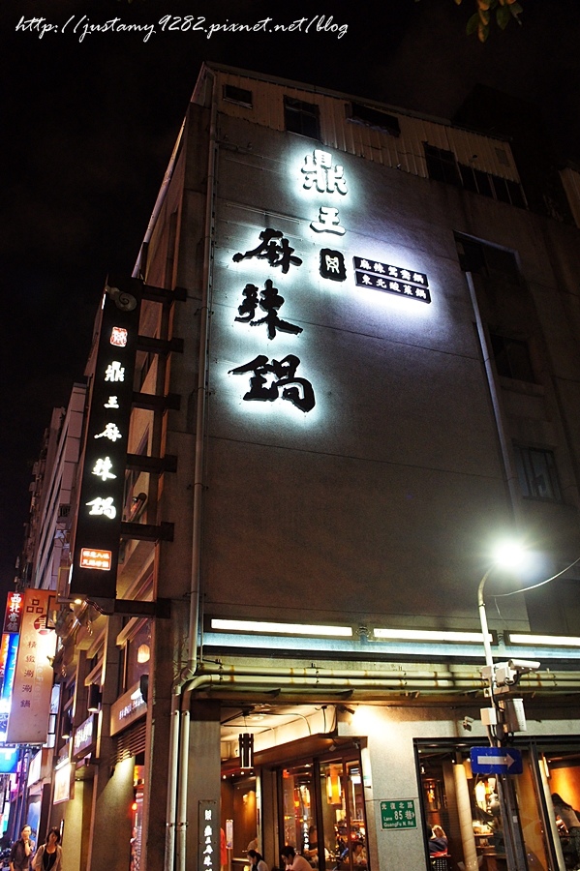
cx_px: 290
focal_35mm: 28
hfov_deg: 45.6
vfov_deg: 64.6
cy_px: 436
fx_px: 689
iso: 1600
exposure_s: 1/10
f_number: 4.5
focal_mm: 19
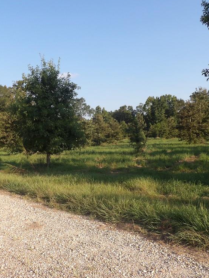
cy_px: 138
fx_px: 266
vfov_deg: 55.3
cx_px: 76
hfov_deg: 42.6
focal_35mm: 33
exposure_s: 1/939
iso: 100
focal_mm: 4.3
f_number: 2.8
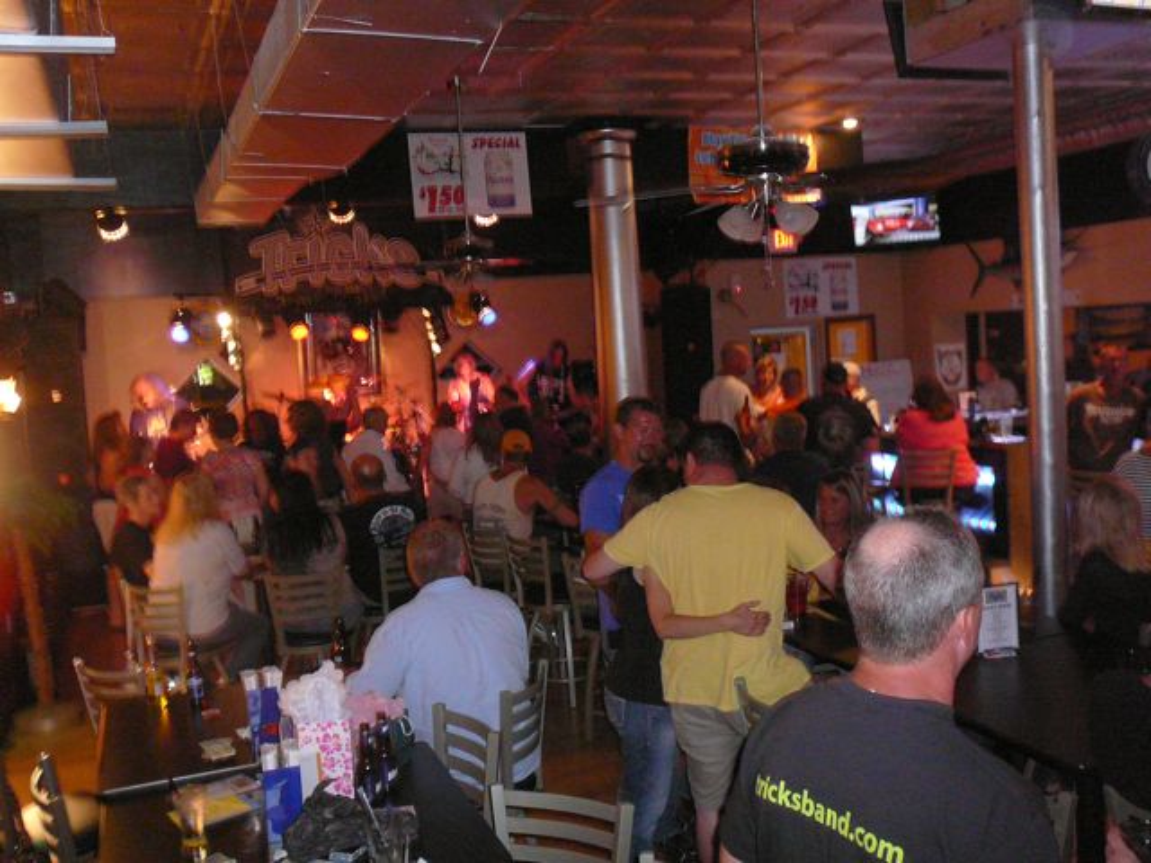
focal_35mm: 35
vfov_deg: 40.7
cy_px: 432
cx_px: 576
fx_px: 1164
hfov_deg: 52.6
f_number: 2.8
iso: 320
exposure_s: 1/8
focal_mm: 5.2
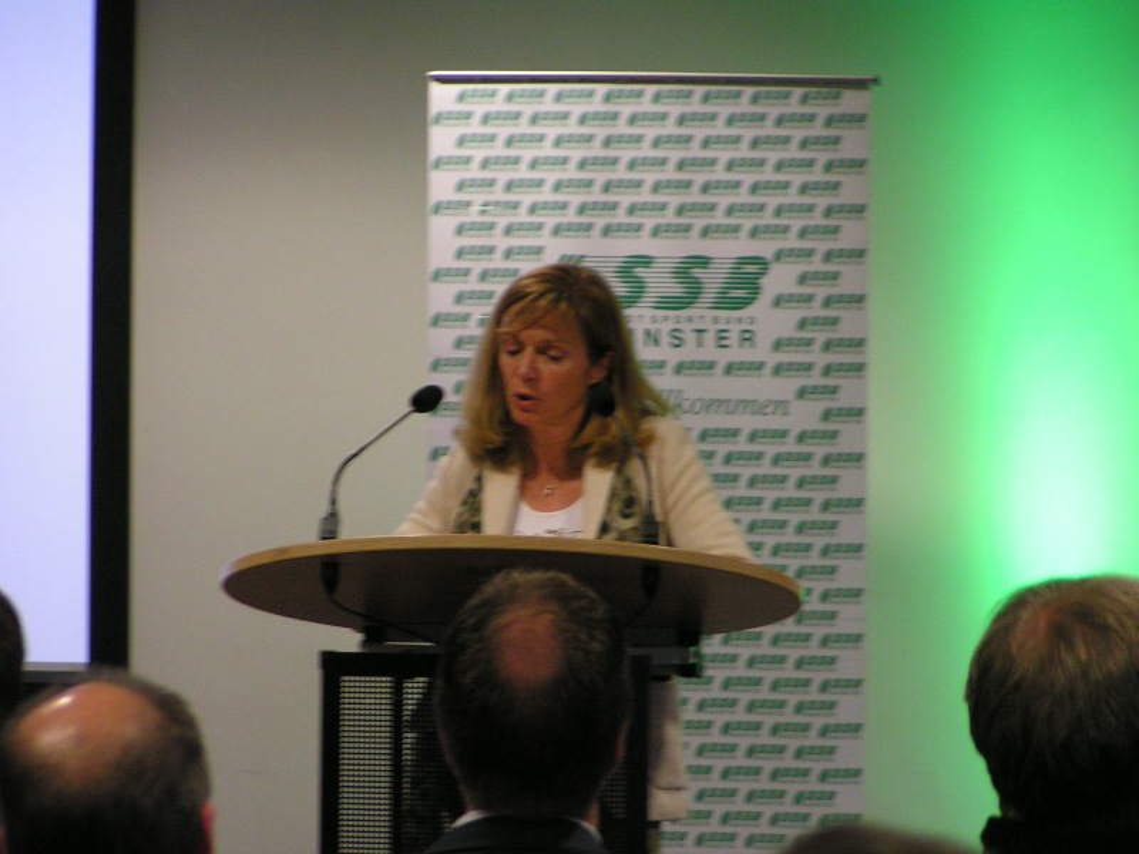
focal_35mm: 247
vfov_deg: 6.0
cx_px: 570
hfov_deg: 8.0
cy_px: 427
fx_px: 8127
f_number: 3.5
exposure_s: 1/30
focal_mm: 37.8
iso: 200
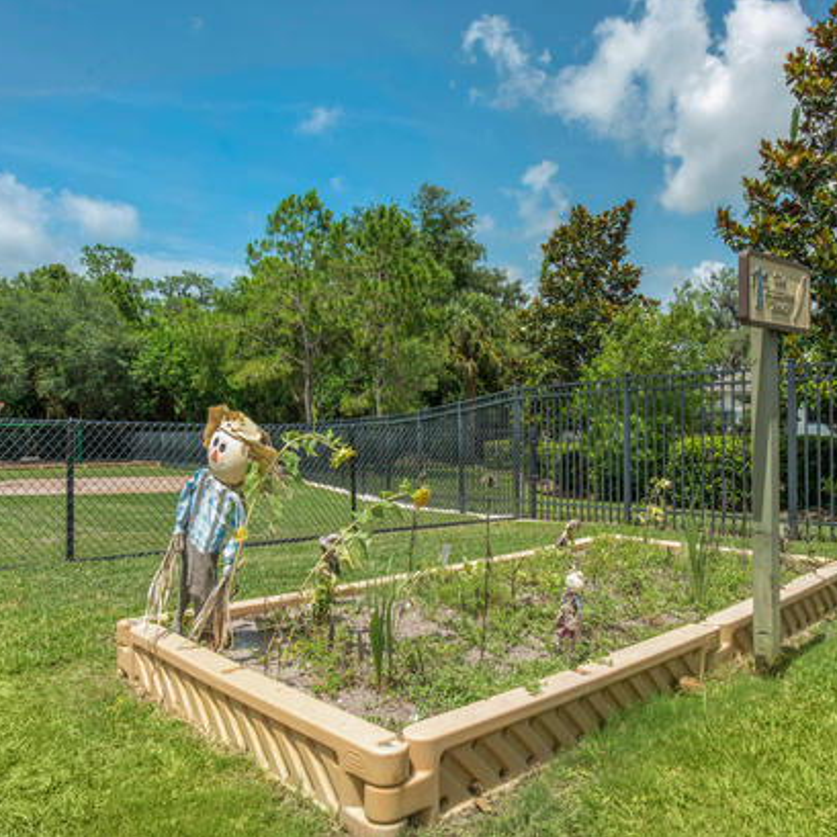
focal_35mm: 27
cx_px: 488
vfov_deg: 59.1
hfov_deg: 58.7
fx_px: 739
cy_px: 421
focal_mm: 21
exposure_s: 1/500
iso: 400
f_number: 11
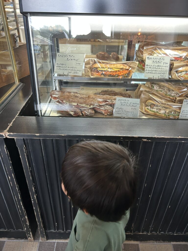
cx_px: 94
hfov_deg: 53.1
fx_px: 188
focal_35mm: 26
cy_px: 126
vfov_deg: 67.3
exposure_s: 1/50
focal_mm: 5.7
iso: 100
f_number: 1.5
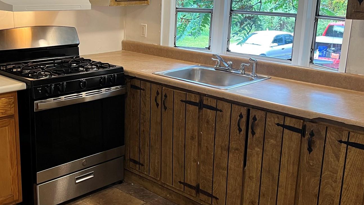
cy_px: 91
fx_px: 434
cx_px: 130
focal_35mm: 45
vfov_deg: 26.5
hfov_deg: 45.0
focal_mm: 5.7
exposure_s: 1/60
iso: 125
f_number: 1.5
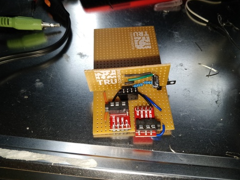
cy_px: 89
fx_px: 173
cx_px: 122
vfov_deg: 54.9
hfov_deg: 69.4
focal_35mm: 25
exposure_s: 1/144
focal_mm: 4.1
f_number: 1.7
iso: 100
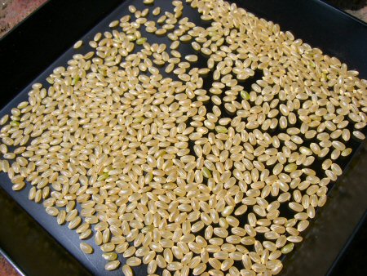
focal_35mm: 38
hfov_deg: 49.0
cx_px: 184
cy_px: 138
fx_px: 403
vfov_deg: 37.8
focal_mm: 6.2
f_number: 4.3
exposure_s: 1/800
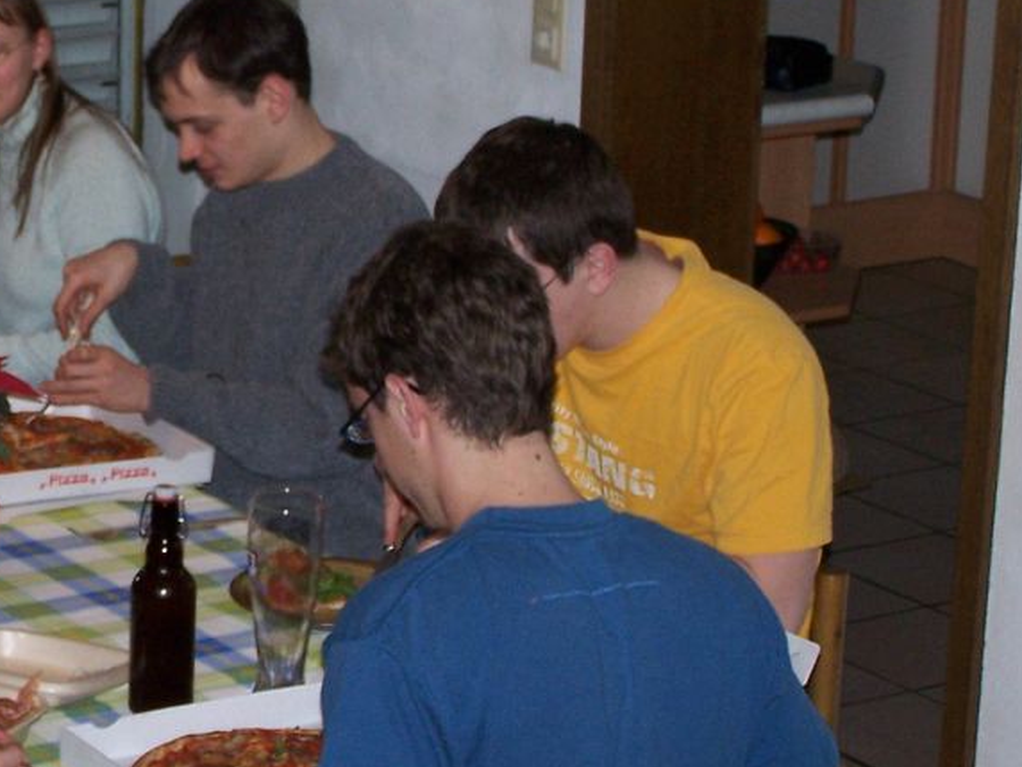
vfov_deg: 11.0
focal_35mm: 135
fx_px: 3986
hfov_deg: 14.4
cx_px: 4
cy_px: 295
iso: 140
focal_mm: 11.1
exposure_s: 1/80
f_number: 3.2
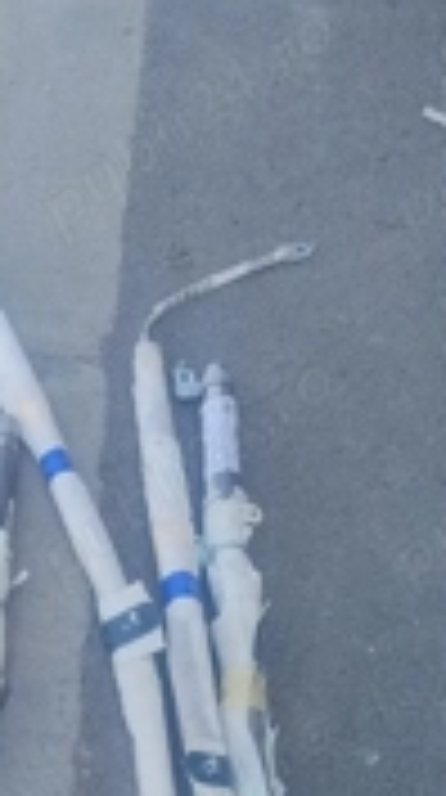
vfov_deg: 31.5
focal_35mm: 59
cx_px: -72
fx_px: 1246
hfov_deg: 19.3
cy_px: 872
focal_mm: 5.56
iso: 100
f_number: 1.8
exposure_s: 1/256
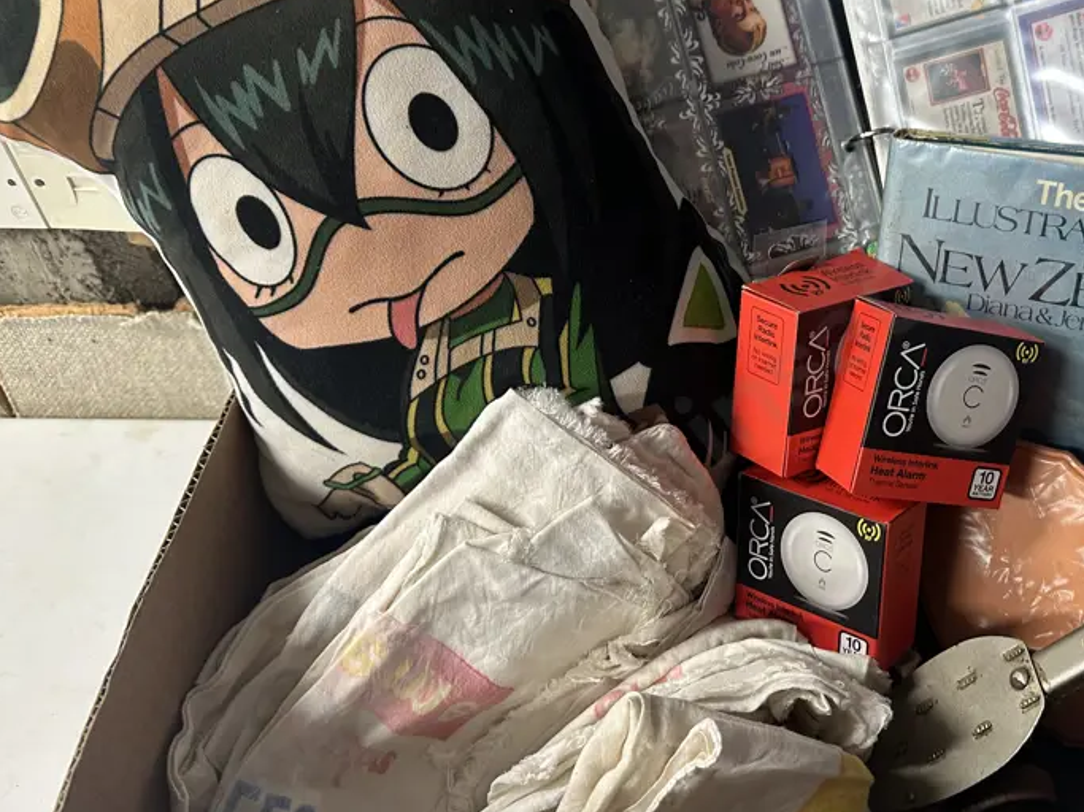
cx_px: 781
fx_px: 1127
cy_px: 387
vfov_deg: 39.6
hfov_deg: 49.8
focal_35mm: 36
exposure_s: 1/50
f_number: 1.78
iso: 200
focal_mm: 6.86
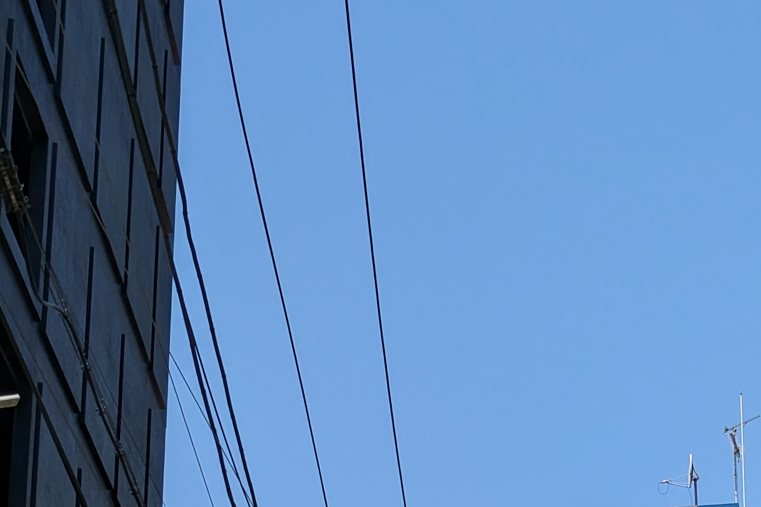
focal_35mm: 112
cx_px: 579
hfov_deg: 18.1
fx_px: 2367
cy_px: 577
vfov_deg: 12.0
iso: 46
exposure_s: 1/4464
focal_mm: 6.81
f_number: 1.85
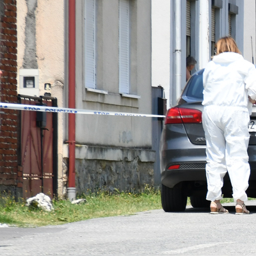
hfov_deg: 3.2
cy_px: 149
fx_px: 4527
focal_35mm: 541
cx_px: 372
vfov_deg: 3.2
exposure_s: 1/1600
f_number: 5.6
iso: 400
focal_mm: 105
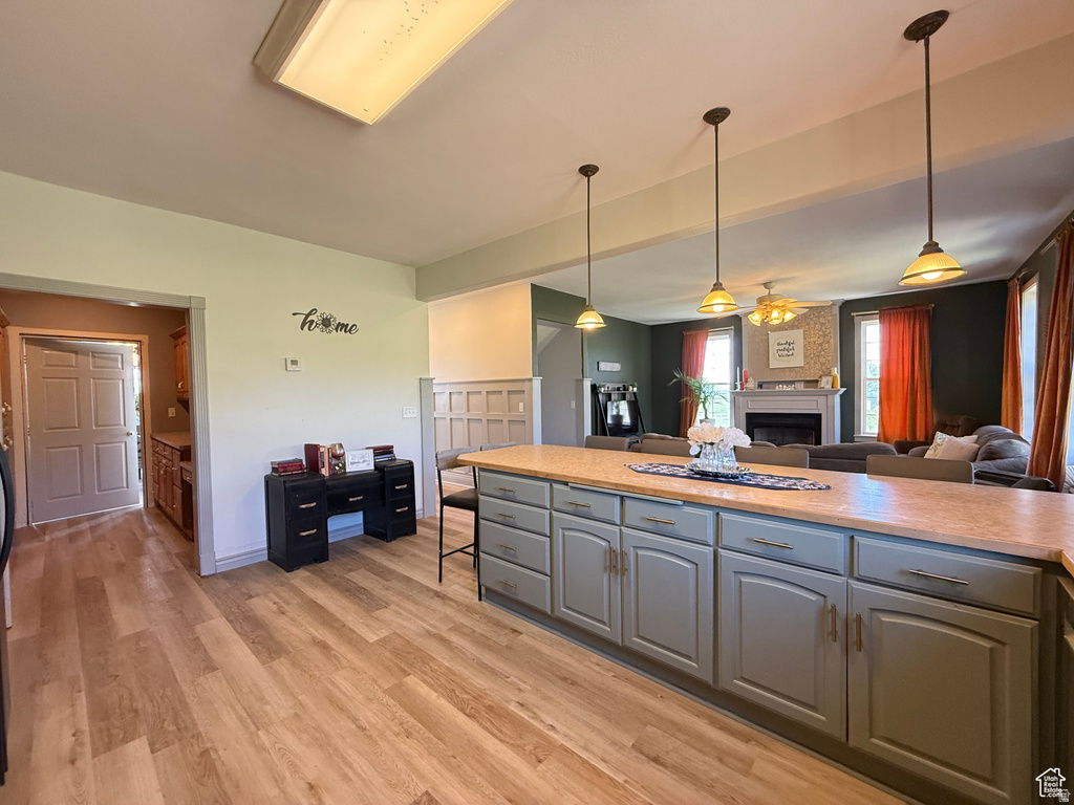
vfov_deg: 85.7
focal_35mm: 14
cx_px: 537
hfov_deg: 102.1
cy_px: 402
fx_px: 434
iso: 500
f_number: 2.2
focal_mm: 2.22
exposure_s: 1/120
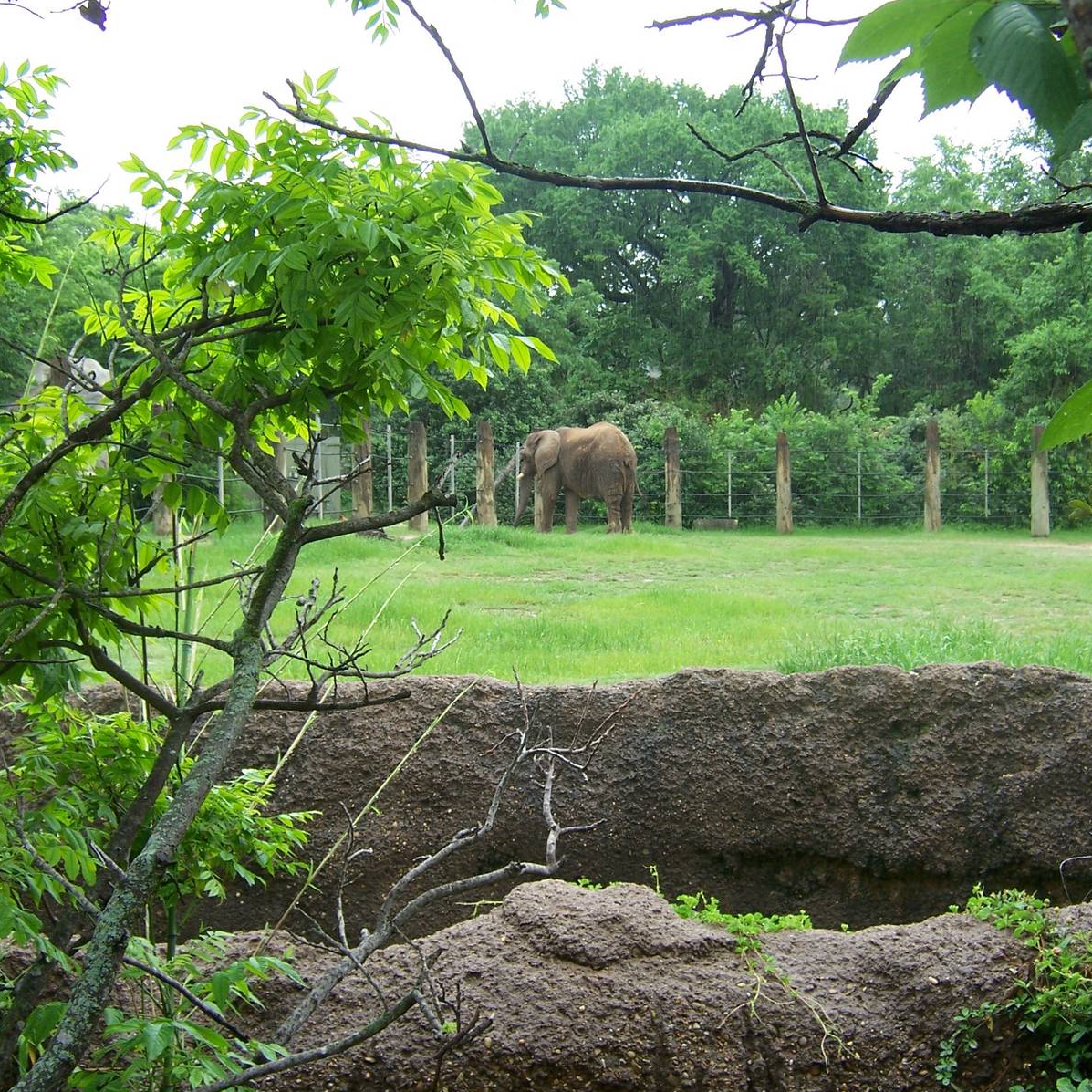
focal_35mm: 39
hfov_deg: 42.8
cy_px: 546
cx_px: 542
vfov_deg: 42.8
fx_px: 1392
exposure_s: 1/60
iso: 80
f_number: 3.4
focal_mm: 5.5
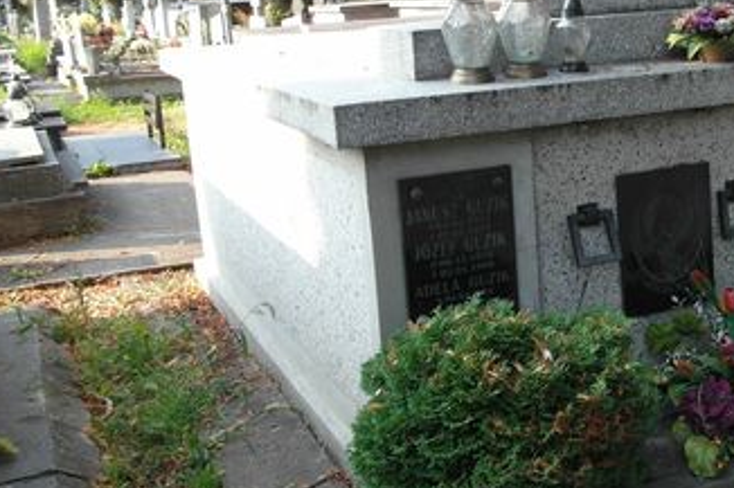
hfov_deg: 38.3
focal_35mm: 49
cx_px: 621
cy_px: 144
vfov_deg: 27.2
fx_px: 999
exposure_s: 1/125
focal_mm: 5.2
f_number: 3.4
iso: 80
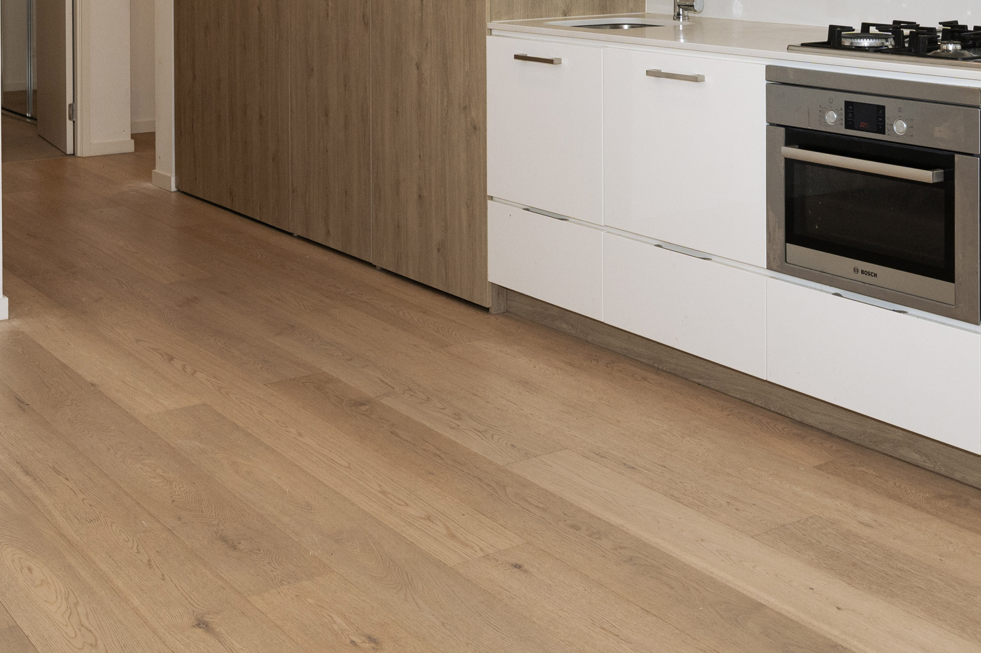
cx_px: 392
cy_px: -98
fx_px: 1389
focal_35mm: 51
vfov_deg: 24.4
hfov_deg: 38.7
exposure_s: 1/160
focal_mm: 20
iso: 640
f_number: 7.1
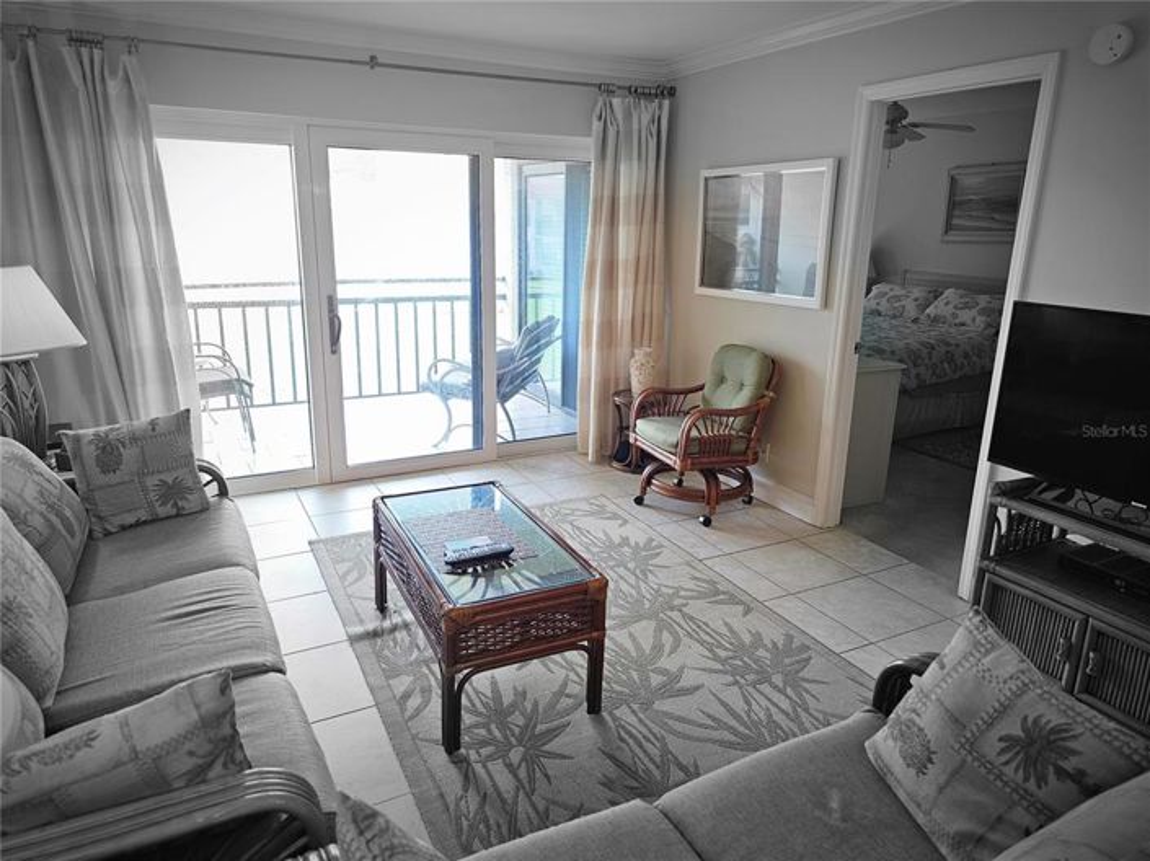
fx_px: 764
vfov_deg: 58.8
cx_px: 575
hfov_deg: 74.0
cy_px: 430
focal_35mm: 23
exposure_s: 1/120
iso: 100
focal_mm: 6.3
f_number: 1.7
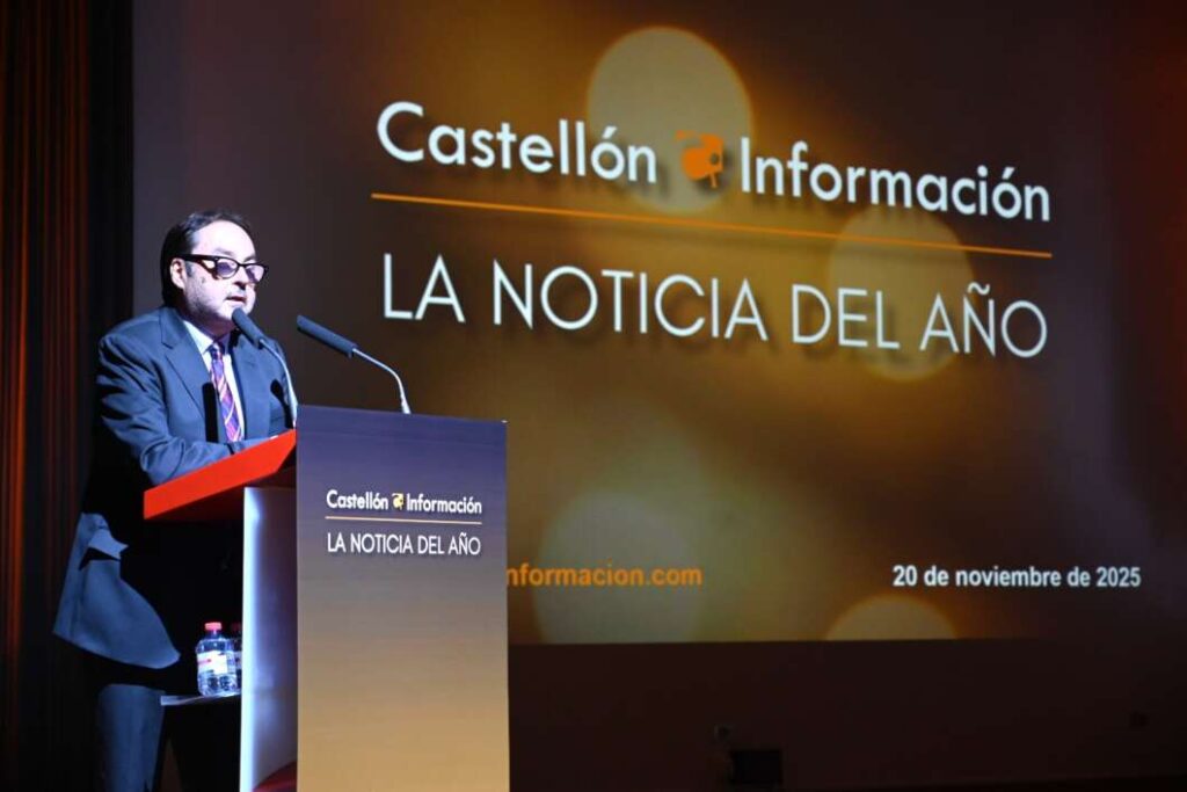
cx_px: 594
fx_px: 2242
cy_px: 396
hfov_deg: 29.7
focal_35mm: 68
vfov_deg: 20.0
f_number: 4
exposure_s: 1/323
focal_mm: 68
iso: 2000
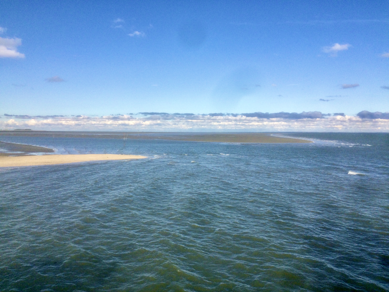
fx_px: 326
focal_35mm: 29
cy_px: 146
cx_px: 194
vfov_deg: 48.2
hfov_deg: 61.7
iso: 32
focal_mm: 4.15
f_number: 2.2
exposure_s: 1/2283
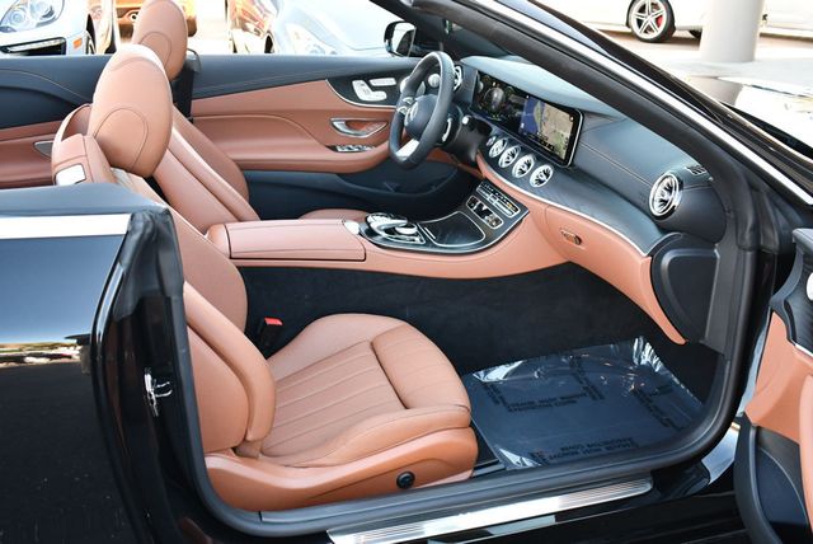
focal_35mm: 36
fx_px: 814
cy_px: 272
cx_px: 406
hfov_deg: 53.1
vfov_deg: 36.9
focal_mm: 18
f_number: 3.5
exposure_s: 1/250
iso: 800
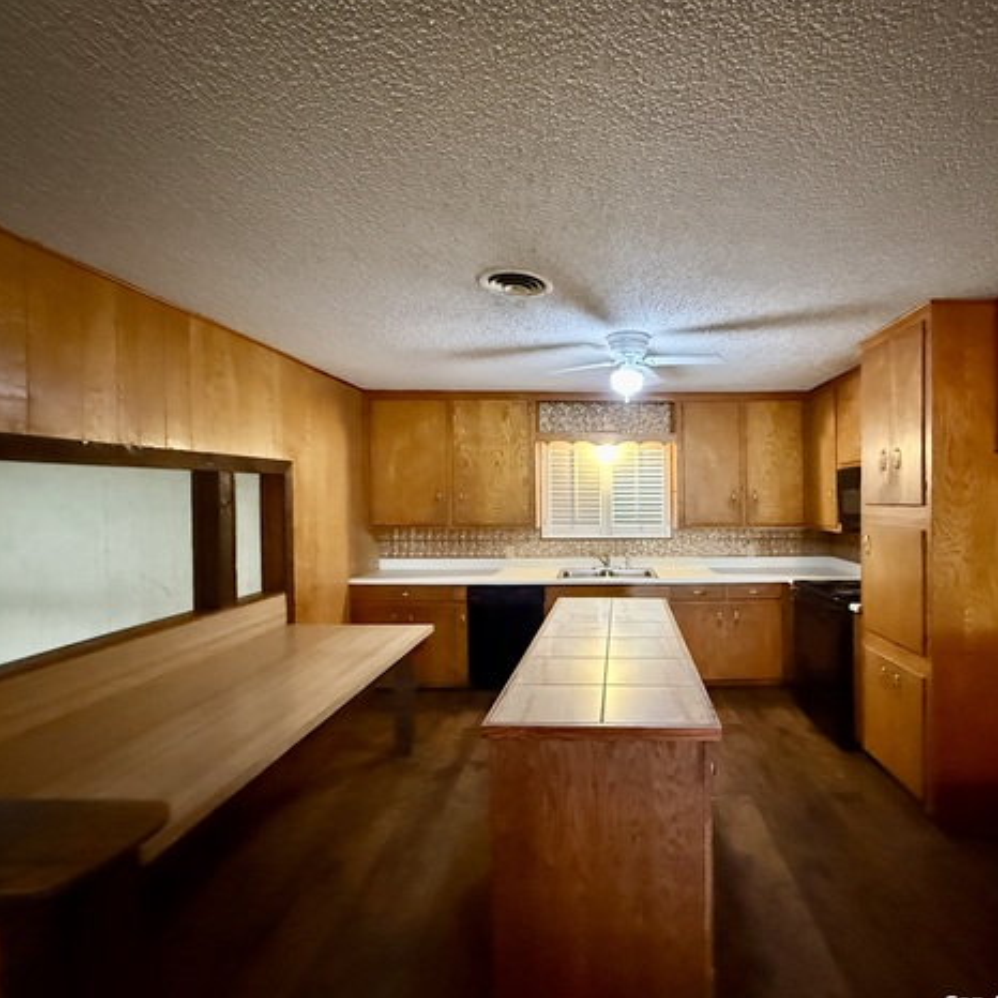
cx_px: 608
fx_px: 555
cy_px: 501
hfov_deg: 82.7
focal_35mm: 17
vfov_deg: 84.0
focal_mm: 2.22
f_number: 2.2
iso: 1250
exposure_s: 1/60
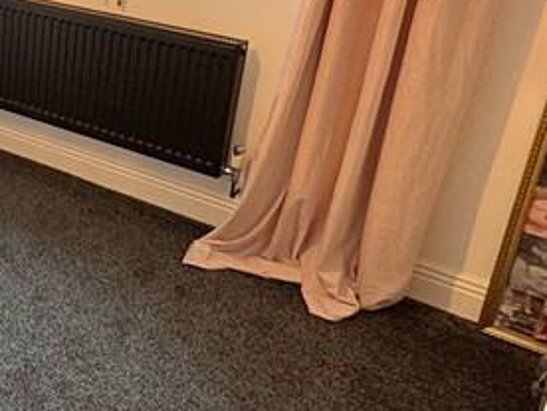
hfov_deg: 29.7
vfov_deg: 27.5
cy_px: 81
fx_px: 822
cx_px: -159
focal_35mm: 52
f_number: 2.2
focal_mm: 2.22
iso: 160
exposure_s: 1/50
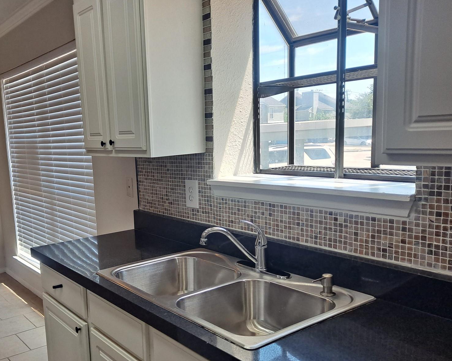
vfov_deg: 43.2
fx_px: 455
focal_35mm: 34
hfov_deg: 51.6
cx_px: 142
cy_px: 214
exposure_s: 1/257
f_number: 2
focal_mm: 4.6
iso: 32
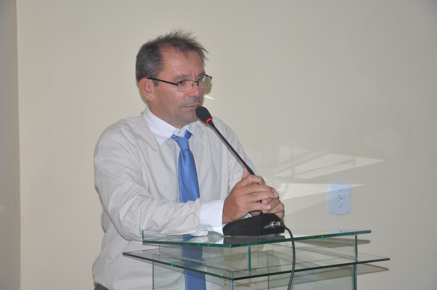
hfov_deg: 28.1
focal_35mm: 72
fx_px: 873
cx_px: 218
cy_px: 145
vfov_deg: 18.9
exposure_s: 1/125
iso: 400
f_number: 5.6
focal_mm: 48
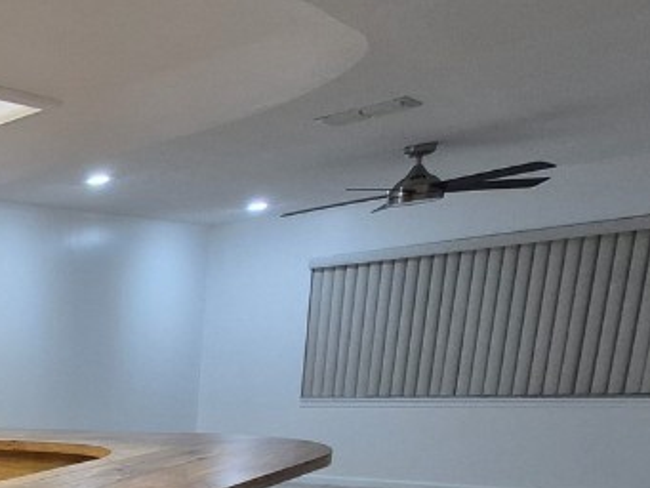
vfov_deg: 32.6
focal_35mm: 39
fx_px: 733
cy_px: 530
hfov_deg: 31.4
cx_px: -267
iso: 160
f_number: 2.2
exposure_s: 1/60
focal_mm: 1.74
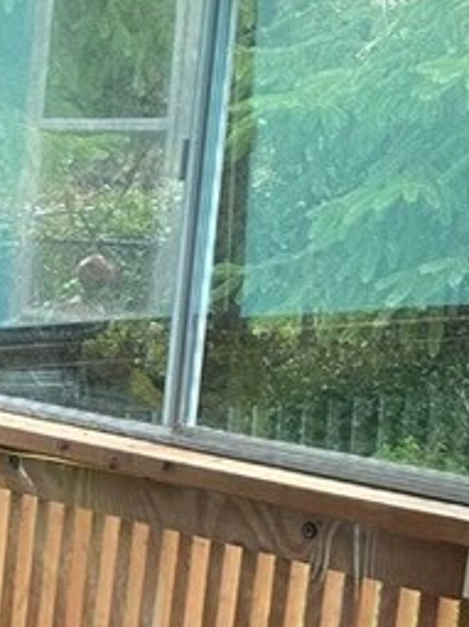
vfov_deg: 14.9
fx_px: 2350
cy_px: 610
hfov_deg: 9.7
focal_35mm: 130
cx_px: -751
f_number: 1.7
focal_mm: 6.3
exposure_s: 1/180
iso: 200
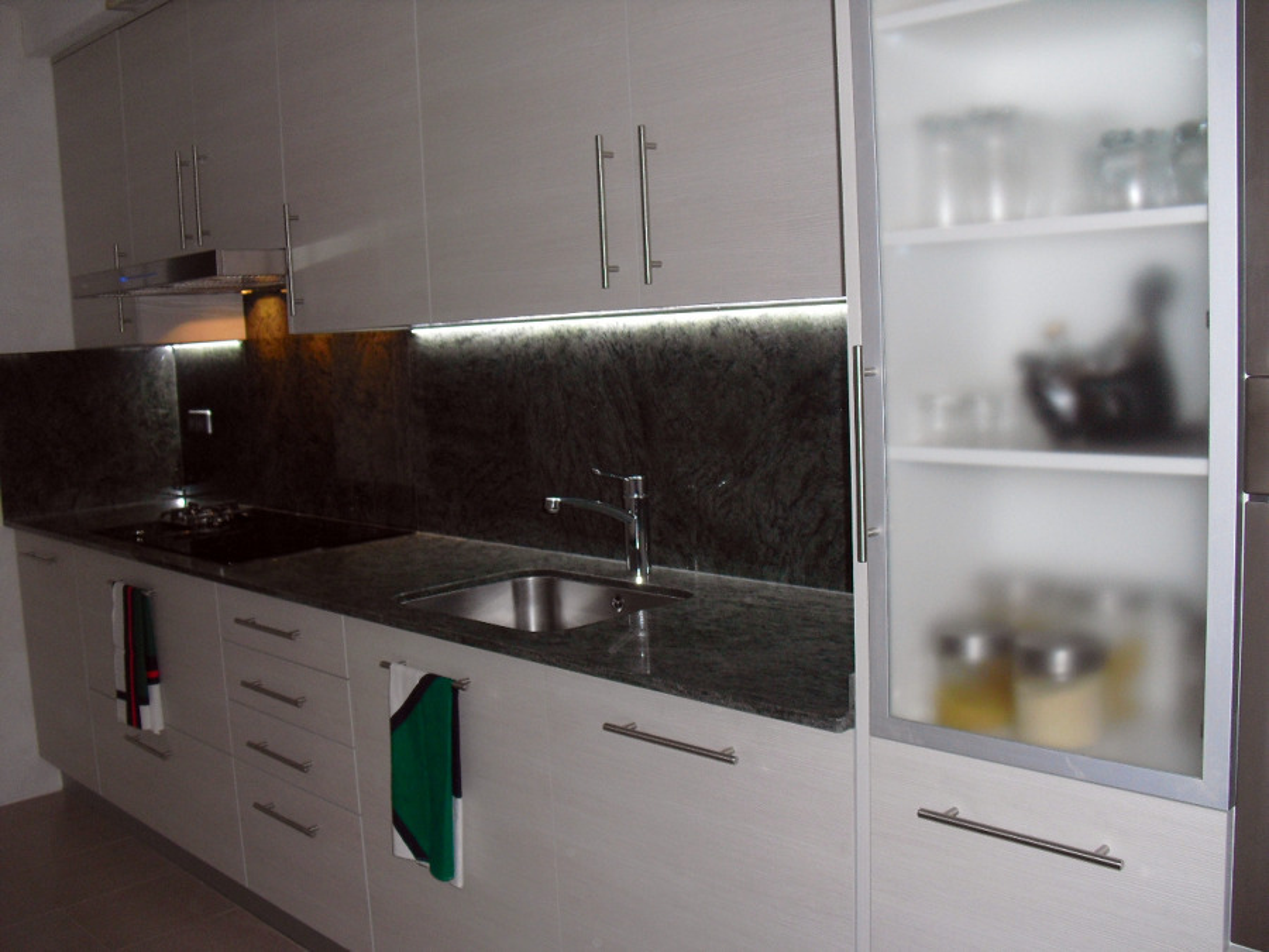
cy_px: 476
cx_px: 634
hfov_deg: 51.4
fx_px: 1320
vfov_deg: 39.7
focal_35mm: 36
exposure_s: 1/60
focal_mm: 6.3
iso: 200
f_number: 3.1
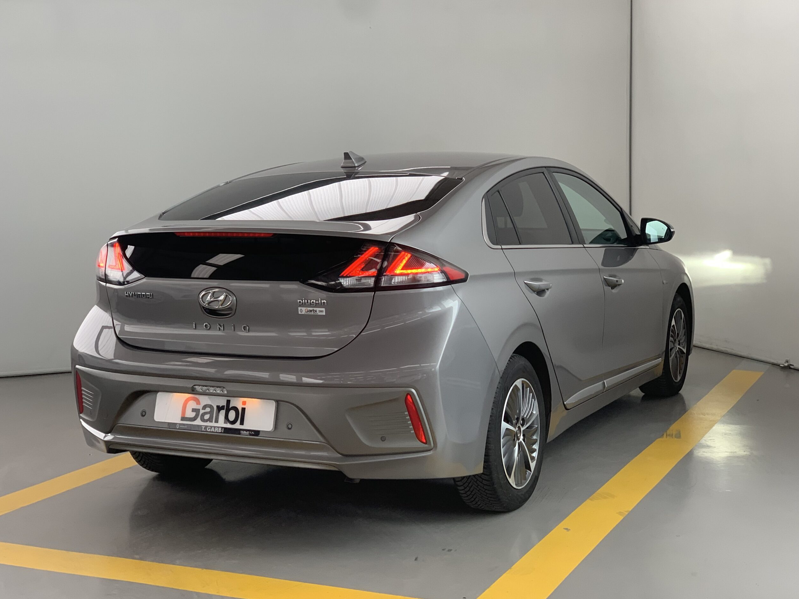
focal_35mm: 53
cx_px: 400
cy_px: 298
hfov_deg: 36.2
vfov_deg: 27.5
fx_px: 1223
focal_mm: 6
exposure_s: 1/122
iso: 80
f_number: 2.4
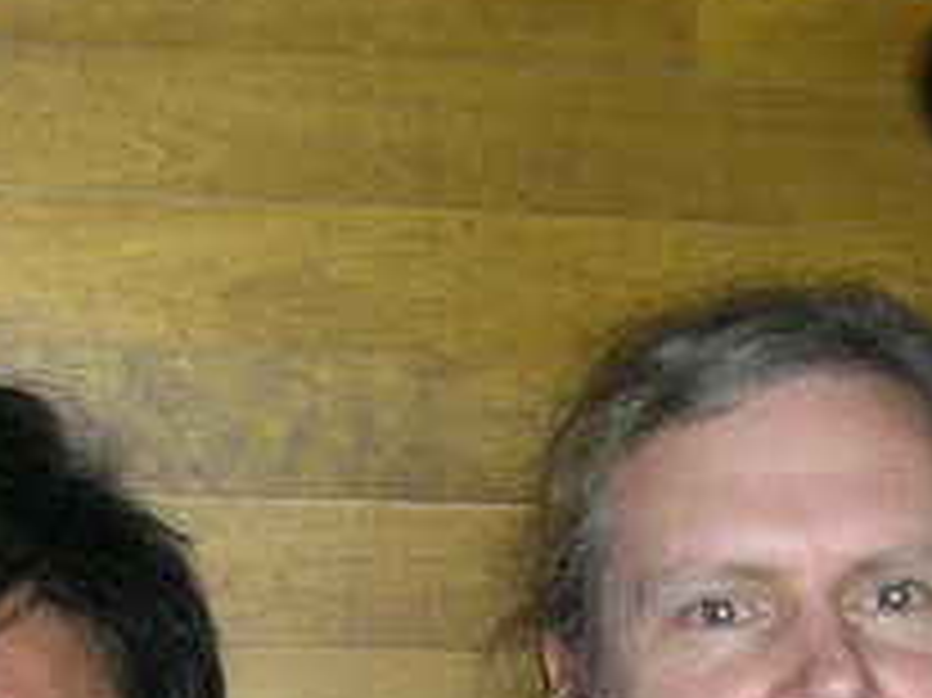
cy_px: 1306
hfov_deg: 14.6
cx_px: 788
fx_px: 3606
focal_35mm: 134
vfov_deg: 10.3
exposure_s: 1/60
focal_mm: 5.8
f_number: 2.8
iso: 69
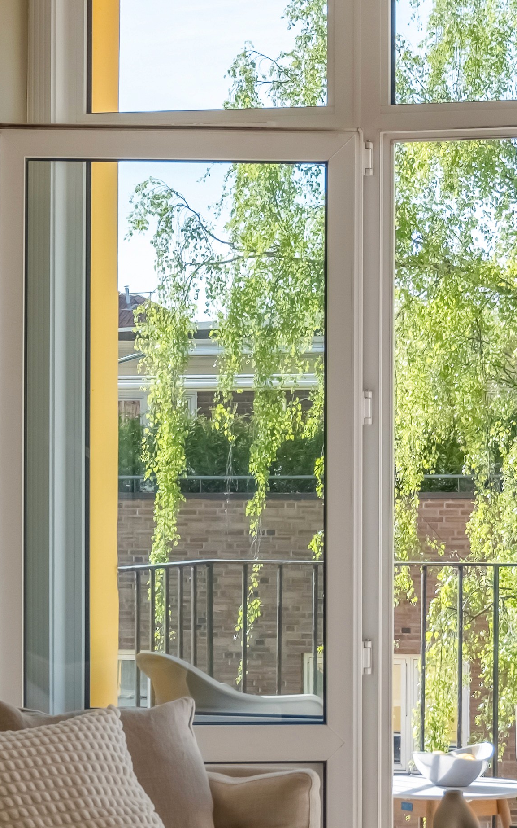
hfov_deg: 11.2
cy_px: 530
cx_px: 402
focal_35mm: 117
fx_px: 2638
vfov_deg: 17.8
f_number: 8
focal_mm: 22.9
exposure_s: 1/3200
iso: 320
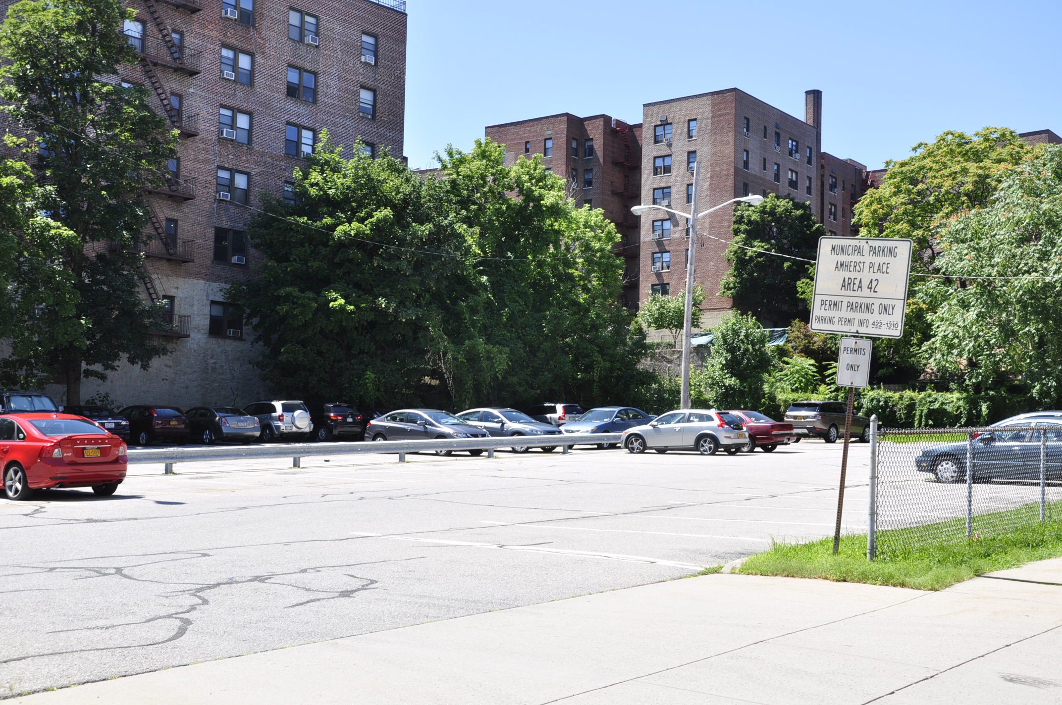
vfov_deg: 29.8
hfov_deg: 43.7
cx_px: 531
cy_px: 352
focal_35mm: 45
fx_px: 1326
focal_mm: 30
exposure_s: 1/250
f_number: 8
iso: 200
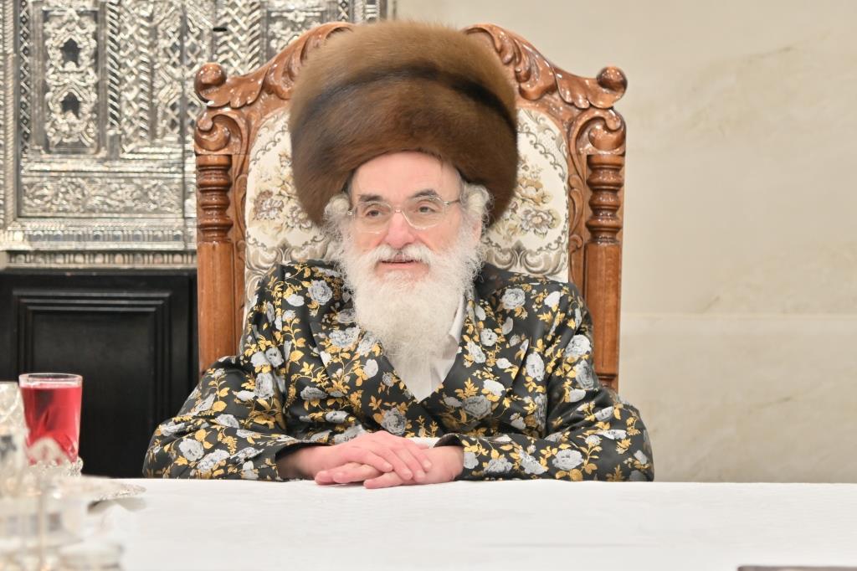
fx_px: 3736
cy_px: 286
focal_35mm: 157
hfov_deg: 13.1
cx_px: 428
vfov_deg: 8.7
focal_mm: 105
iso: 320
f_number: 4
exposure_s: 1/125
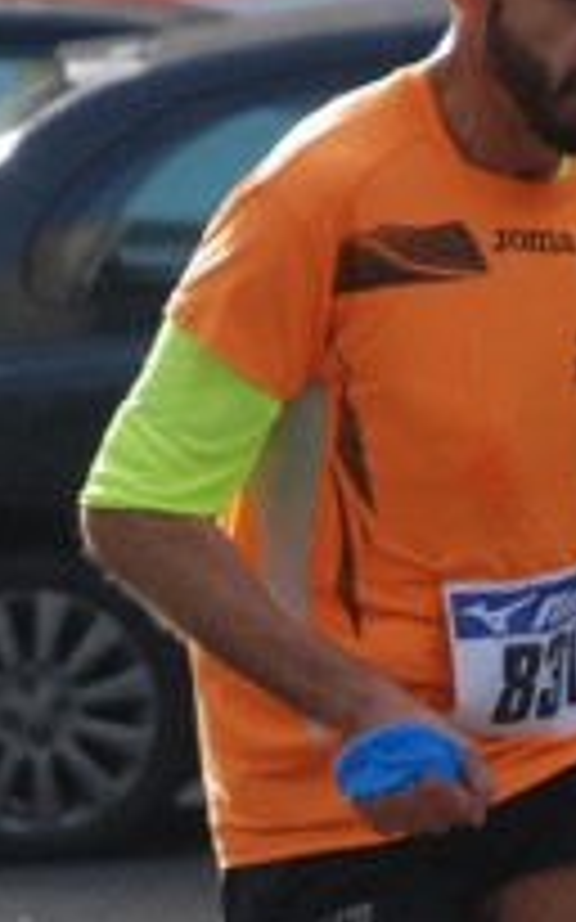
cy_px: 670
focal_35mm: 561
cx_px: 457
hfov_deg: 2.3
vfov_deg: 3.7
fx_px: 14113
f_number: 5.6
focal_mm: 125
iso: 1000
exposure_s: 1/1000
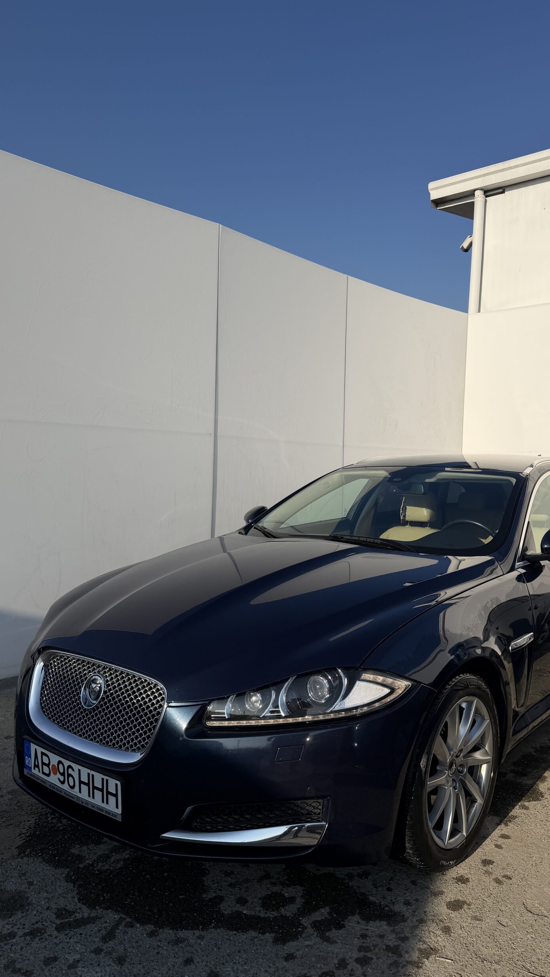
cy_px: 496
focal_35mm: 27
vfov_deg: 69.9
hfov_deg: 42.7
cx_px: 323
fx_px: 700
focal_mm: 6.76
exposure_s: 1/8130
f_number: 1.78
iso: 80
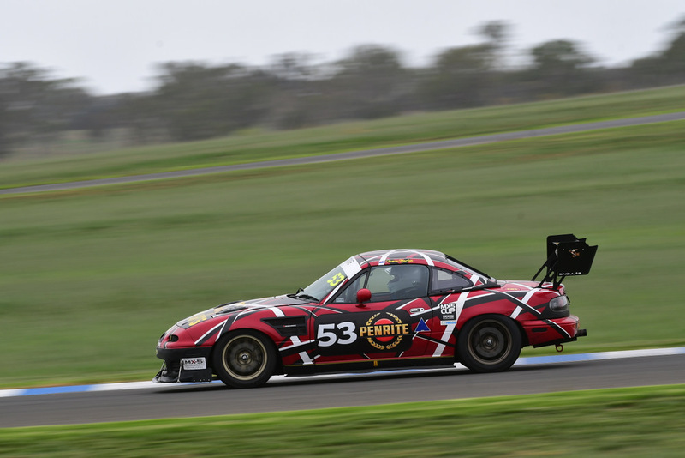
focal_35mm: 390
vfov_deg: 3.5
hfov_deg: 5.3
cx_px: 342
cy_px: 229
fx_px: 7423
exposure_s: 1/160
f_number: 10
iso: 160
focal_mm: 260
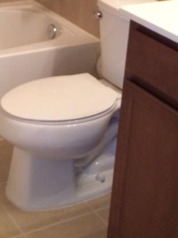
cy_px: 20
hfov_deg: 17.5
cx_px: 25
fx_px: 570
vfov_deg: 22.9
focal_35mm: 83
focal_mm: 4.12
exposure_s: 1/30
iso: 200
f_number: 2.2
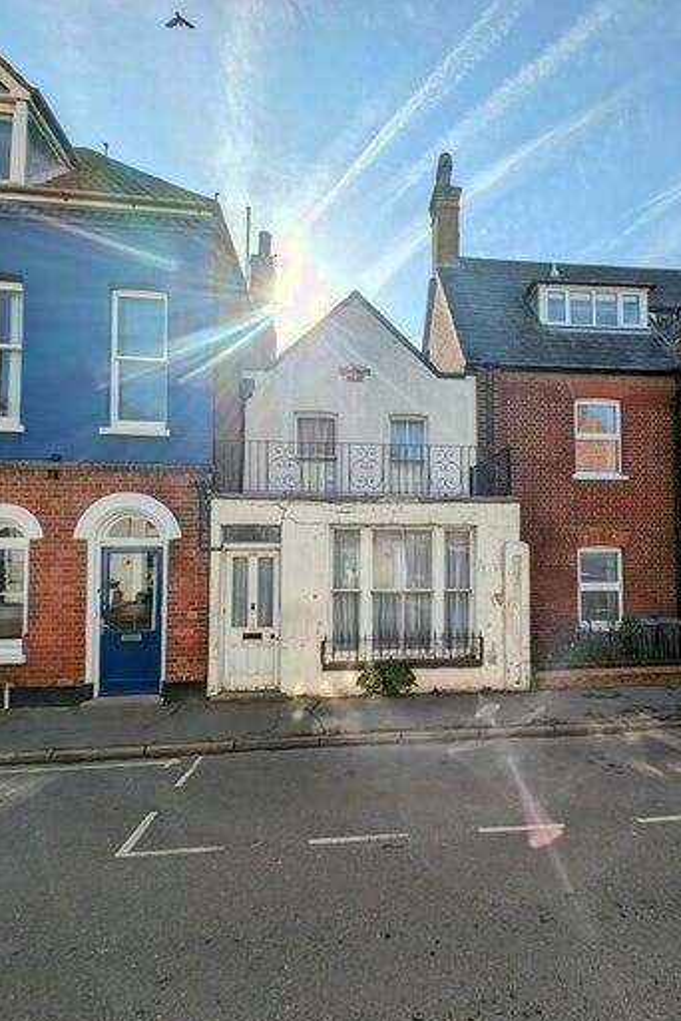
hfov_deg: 69.8
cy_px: 520
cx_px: 403
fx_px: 482
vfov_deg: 93.3
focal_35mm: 17
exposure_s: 1/3460
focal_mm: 2.23
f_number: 1.95
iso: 44
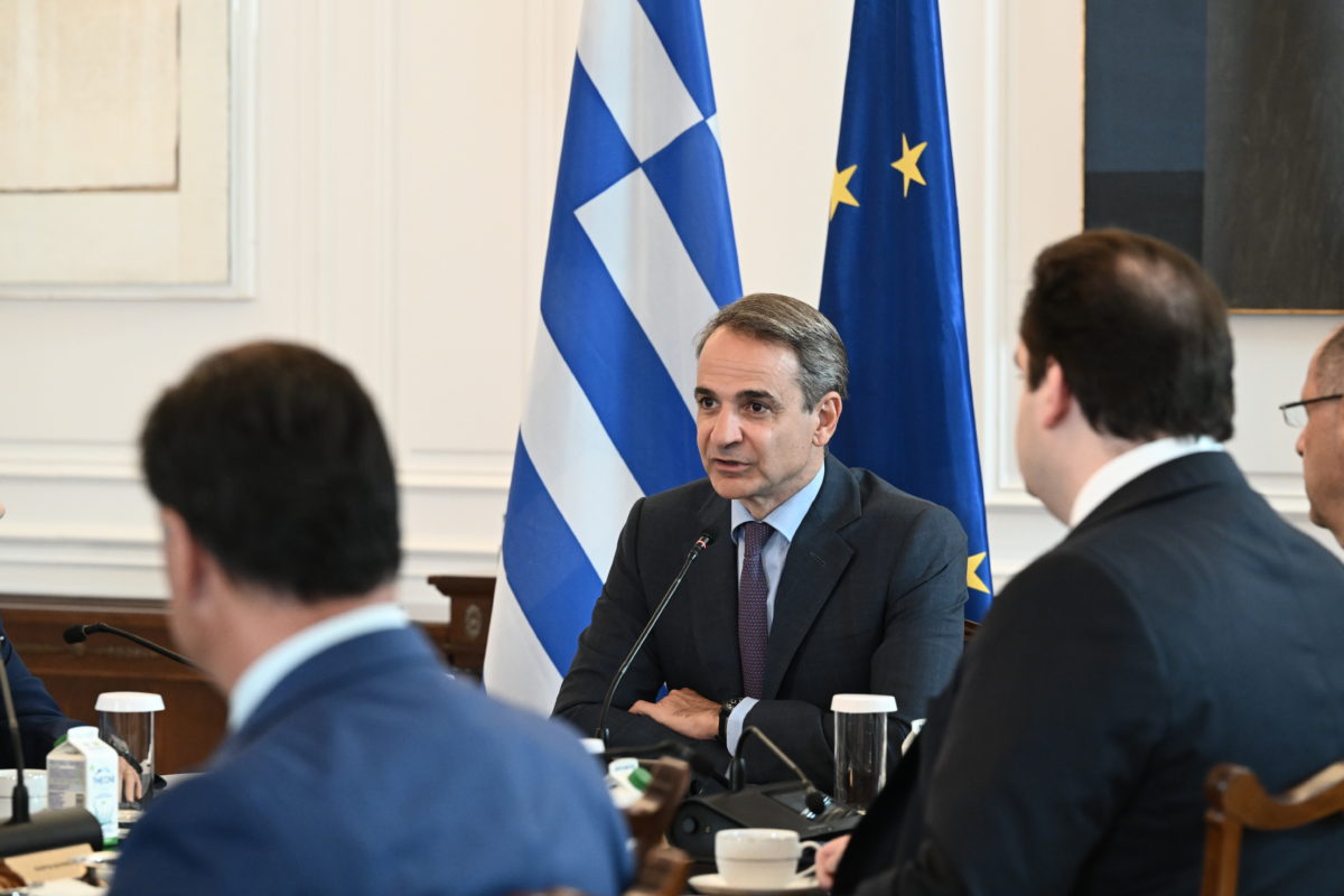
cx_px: 672
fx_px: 5973
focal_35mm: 160
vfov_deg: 8.6
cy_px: 448
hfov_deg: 12.8
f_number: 5
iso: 5000
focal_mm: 160
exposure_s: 1/320
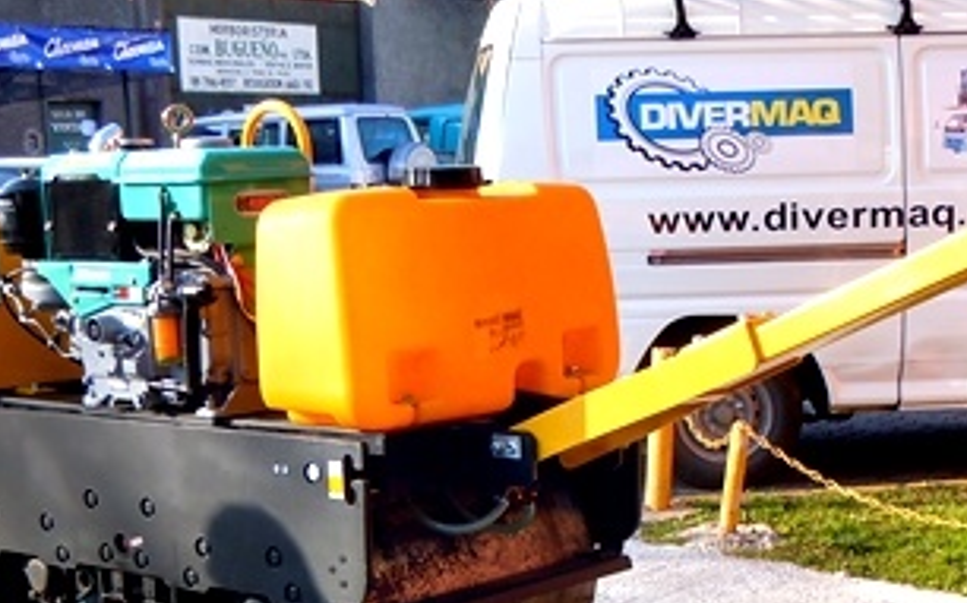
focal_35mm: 69
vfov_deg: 18.4
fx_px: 1818
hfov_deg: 29.8
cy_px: 598
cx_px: 523
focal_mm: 5.4
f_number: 3.5
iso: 100
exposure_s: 1/200
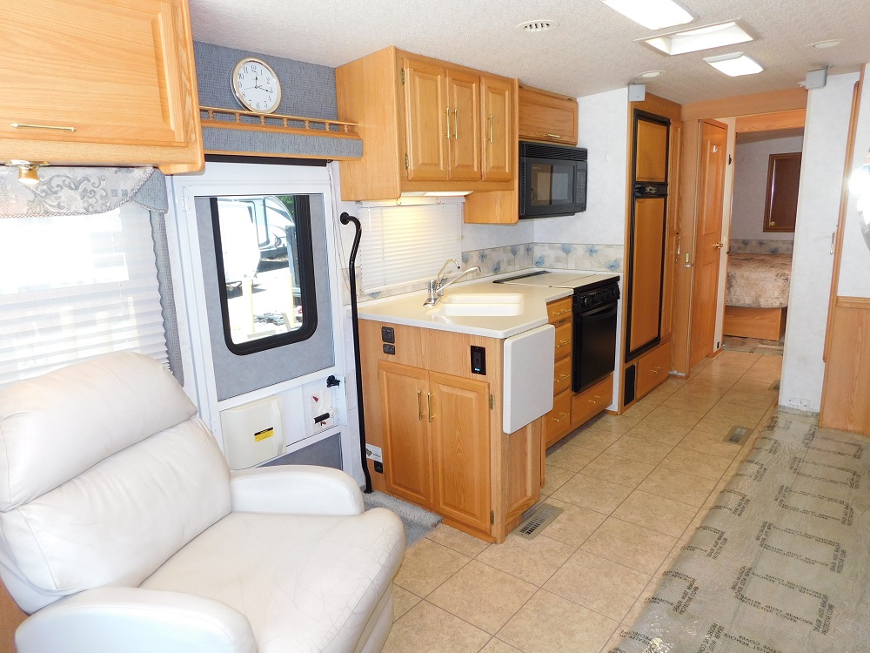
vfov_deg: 58.9
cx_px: 435
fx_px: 578
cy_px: 326
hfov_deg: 73.9
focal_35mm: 23
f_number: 3
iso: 180
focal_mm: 4
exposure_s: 1/30
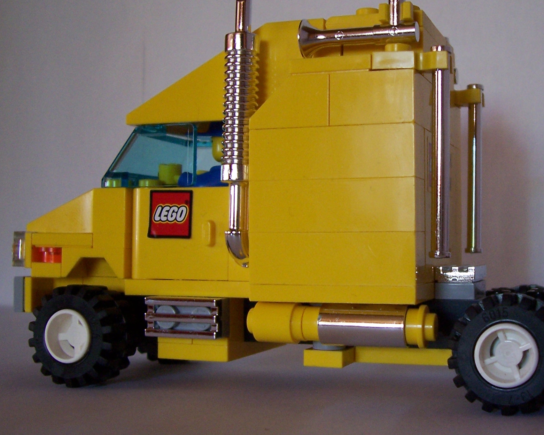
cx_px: 380
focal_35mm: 48
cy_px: 218
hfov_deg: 38.2
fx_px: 773
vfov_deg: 31.4
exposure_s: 1/15
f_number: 2.7
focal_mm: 5.6
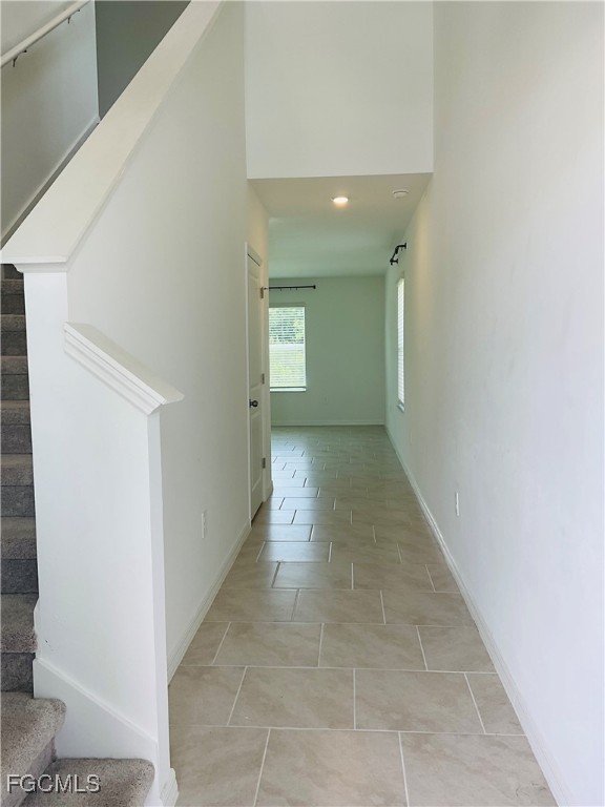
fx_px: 676
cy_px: 404
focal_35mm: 29
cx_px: 302
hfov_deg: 48.2
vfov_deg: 61.7
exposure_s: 1/120
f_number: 1.8
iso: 20
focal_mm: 3
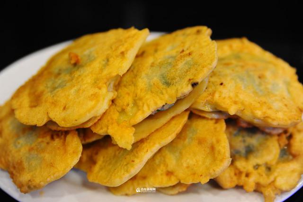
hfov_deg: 32.4
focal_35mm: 62
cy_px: 101
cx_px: 152
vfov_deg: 21.9
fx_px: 522
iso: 2000
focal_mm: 62
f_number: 2.8
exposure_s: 1/60
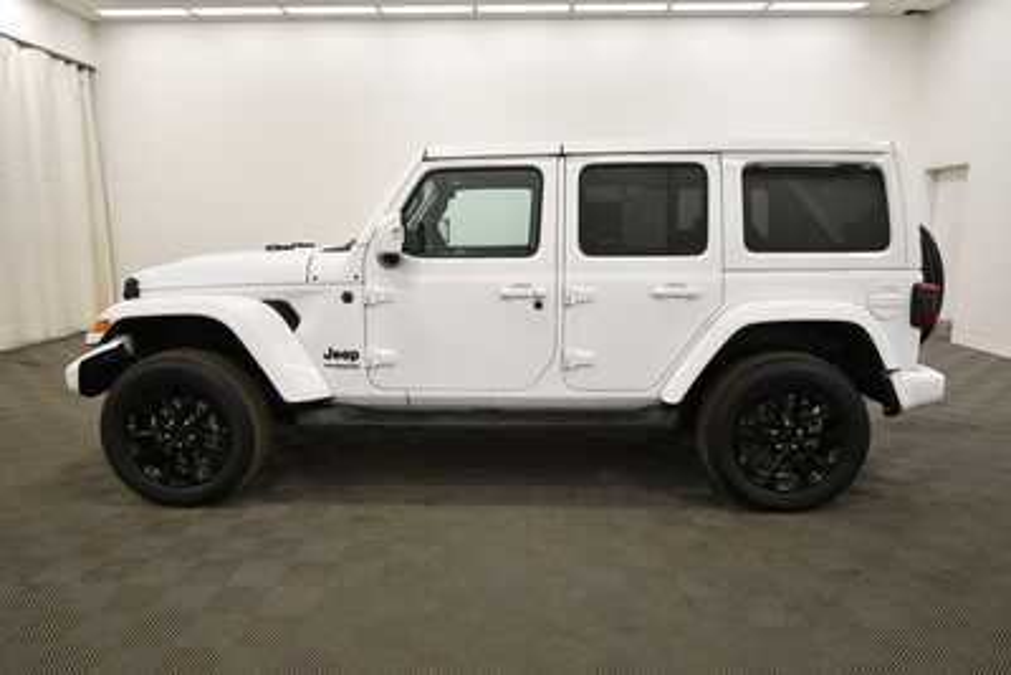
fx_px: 674
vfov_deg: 53.2
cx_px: 506
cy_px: 338
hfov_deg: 73.7
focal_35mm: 24
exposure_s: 1/250
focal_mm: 16
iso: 800
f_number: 5.3
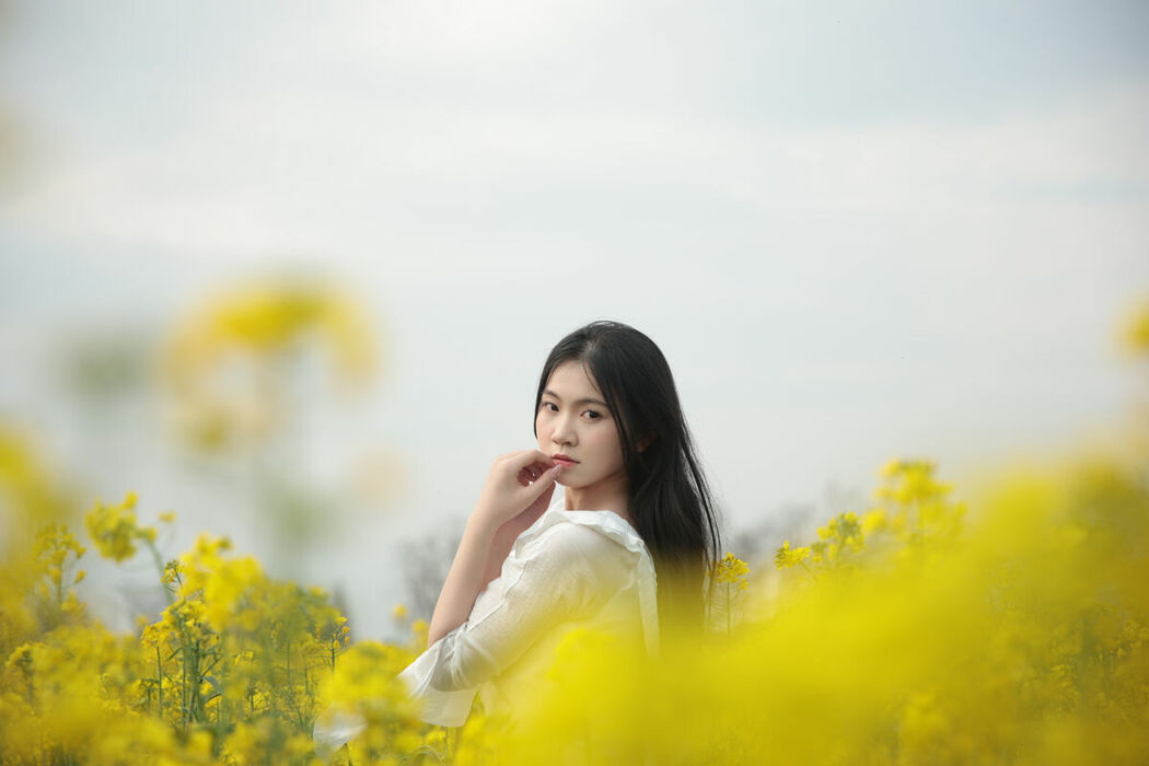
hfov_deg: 28.8
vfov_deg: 19.5
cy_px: 383
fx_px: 2234
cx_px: 574
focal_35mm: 70
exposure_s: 1/640
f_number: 2.8
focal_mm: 70
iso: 100
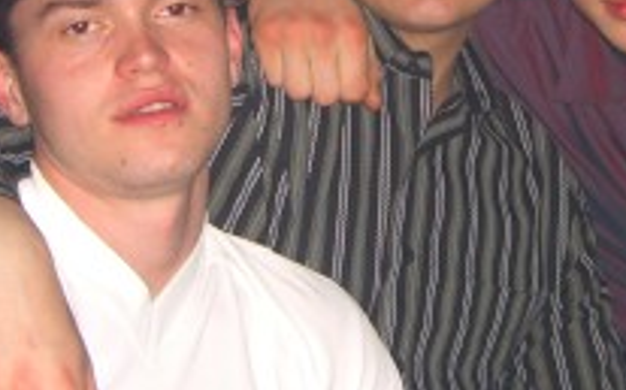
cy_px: 57
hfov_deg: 17.8
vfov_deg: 11.1
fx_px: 1994
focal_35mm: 117
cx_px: 442
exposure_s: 1/60
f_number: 2.8
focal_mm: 7.9
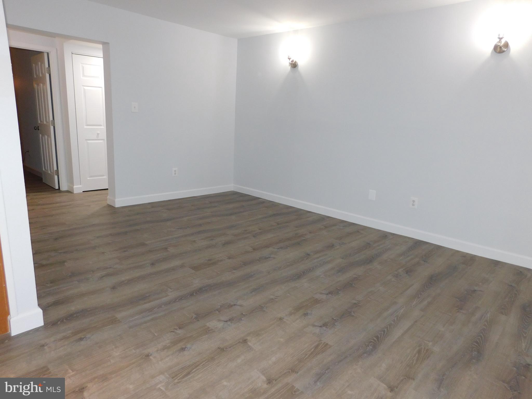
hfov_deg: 73.9
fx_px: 353
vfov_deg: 58.9
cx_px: 266
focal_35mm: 23
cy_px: 200
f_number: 3
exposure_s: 1/30
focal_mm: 4
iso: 200
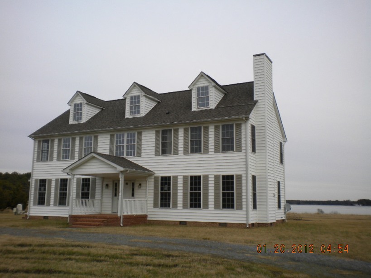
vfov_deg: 40.7
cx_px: 186
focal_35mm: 35
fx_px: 375
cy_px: 139
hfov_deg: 52.6
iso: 80
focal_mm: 6.3
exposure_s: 1/350
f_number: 4.6
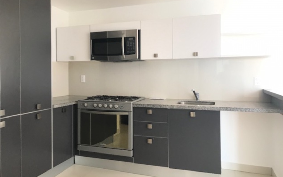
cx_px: 143
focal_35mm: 30
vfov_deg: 41.8
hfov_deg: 62.9
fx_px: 231
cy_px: 80
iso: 40
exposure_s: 1/23
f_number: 1.8
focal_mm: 3.99
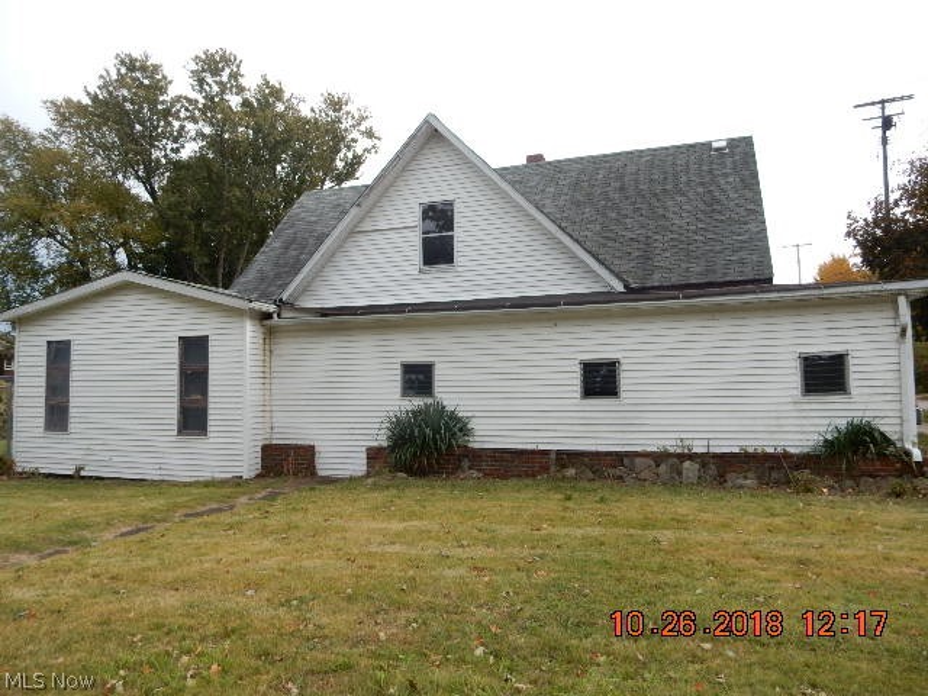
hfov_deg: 69.4
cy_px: 348
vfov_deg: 54.9
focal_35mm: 25
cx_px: 464
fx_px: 670
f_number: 3.7
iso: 125
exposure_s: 1/800
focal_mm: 4.5
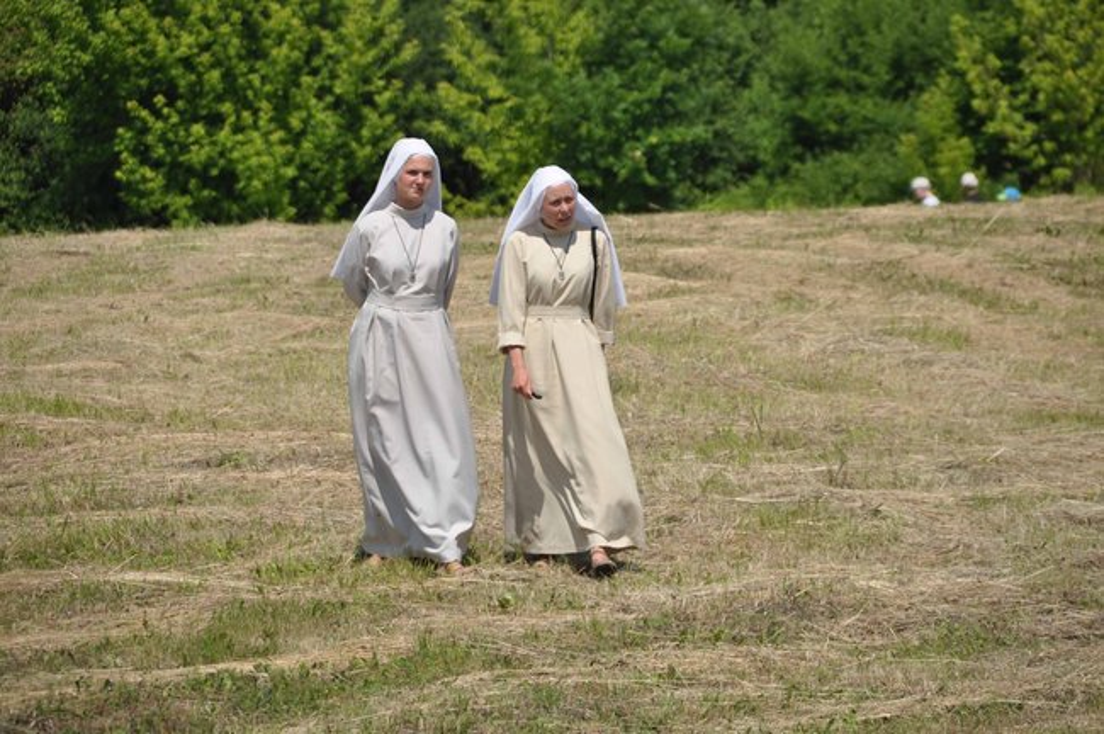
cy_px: 367
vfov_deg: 4.6
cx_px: 552
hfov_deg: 6.9
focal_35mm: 300
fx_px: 9191
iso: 200
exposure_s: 1/1250
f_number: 6.3
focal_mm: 200
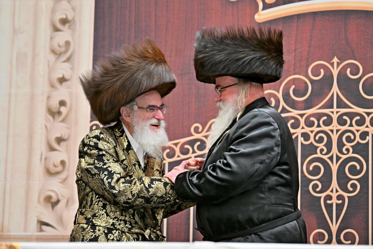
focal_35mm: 135
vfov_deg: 10.2
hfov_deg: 15.2
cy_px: 124
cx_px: 186
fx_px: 1399
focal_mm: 135
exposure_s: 1/250
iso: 400
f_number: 2.8
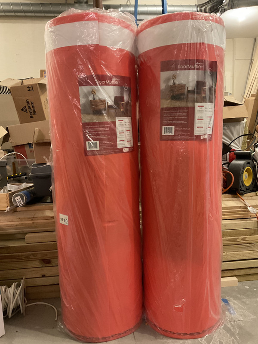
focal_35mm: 29
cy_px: 172
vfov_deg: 61.7
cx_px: 129
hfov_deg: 48.2
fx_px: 288
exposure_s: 1/30
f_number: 1.8
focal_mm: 3
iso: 400
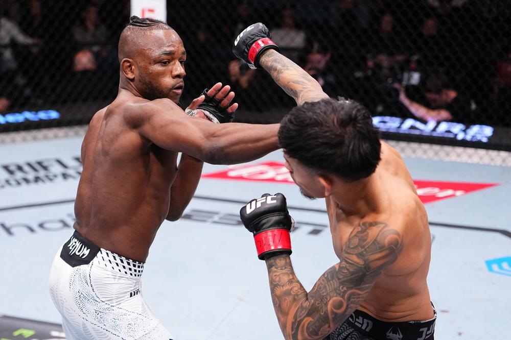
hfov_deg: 39.6
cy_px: 170
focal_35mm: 50
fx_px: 709
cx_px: 256
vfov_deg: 27.0
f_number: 2.2
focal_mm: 50
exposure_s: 1/1250
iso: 2500
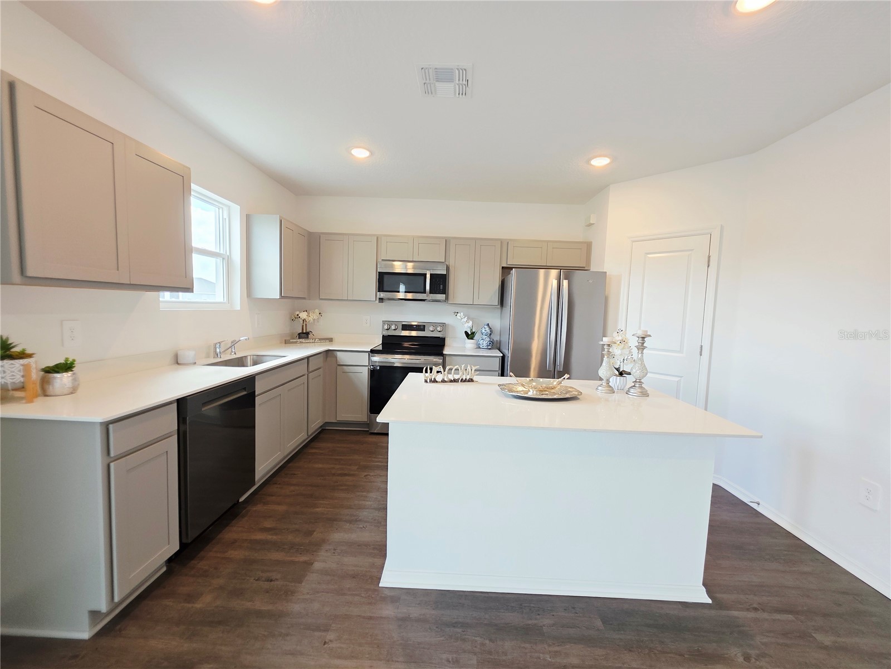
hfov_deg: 106.2
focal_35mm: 13
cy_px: 334
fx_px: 335
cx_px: 446
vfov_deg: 89.9
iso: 125
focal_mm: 2.2
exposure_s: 1/120
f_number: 1.9
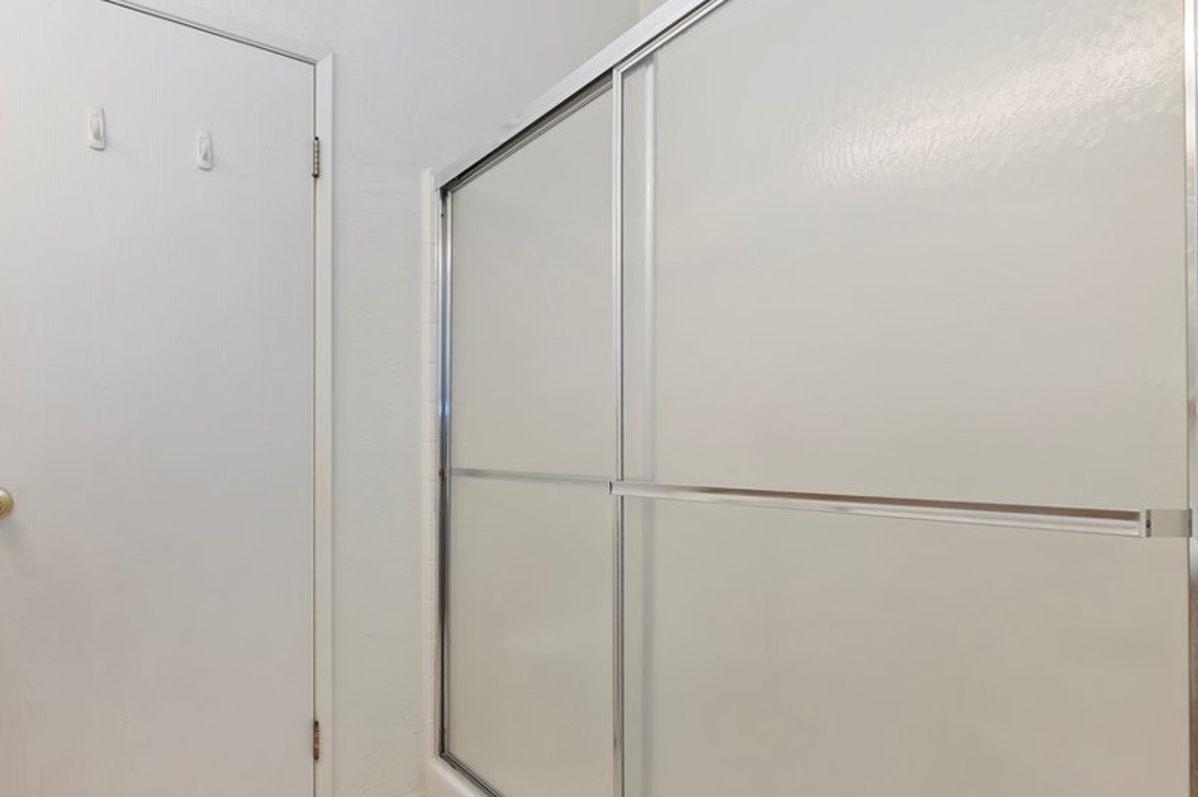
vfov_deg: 67.1
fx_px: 599
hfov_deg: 87.8
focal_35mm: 18
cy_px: 443
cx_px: 432
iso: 500
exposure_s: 1/30
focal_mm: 14
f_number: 10
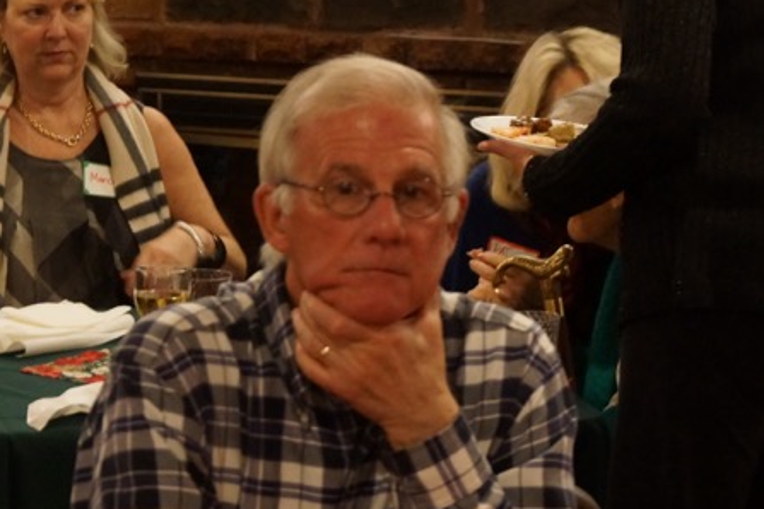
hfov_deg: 14.0
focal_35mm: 145
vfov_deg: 9.5
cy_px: 239
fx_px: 3077
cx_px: 31
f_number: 4
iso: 1600
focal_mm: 36
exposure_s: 1/50
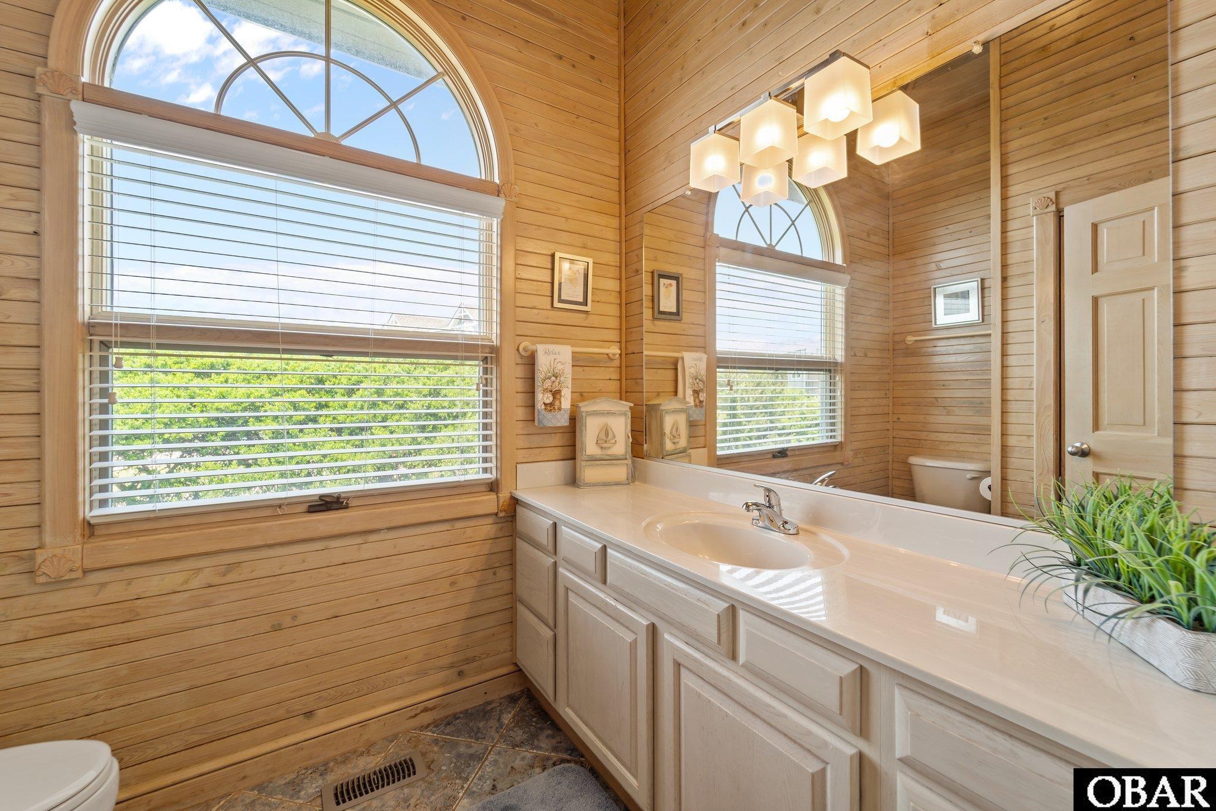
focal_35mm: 14
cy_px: 406
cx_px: 608
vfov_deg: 81.2
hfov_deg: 104.3
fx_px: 473
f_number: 8
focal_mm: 14
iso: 100
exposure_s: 1/10
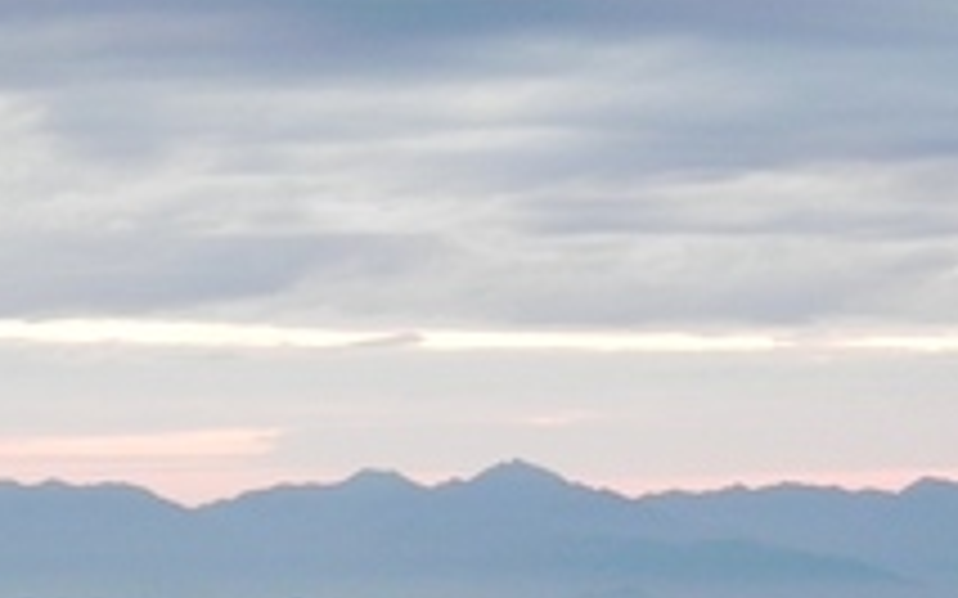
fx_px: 4176
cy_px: 232
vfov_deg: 8.2
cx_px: 477
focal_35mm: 160
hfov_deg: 13.1
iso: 160
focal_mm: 8.2
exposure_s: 1/58.2
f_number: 3.2
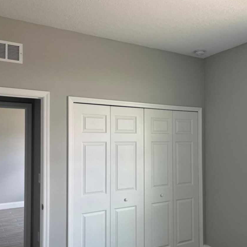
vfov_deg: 47.1
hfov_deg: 46.7
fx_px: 283
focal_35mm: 35
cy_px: 137
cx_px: 158
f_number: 1.6
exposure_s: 1/121
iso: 80
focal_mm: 5.1
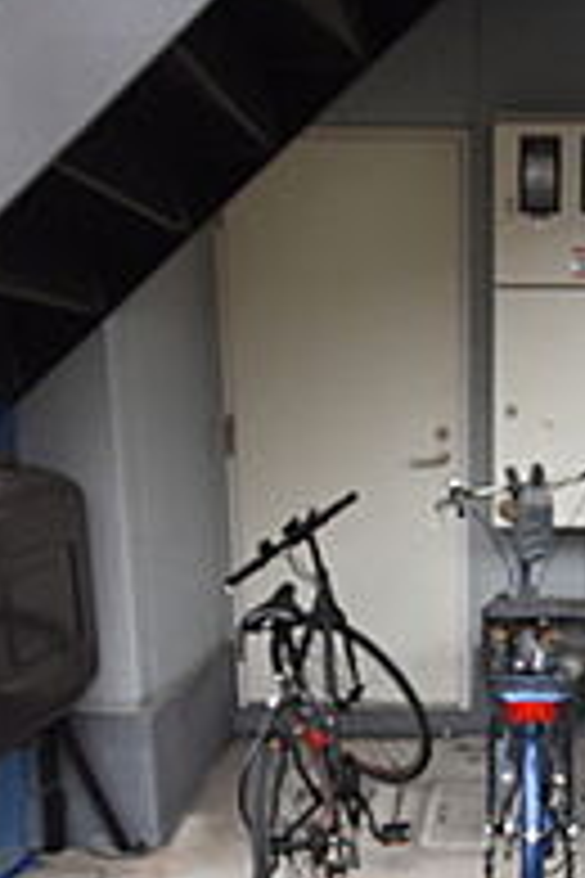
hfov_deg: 34.6
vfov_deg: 50.3
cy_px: 630
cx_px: 482
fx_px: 902
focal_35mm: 37
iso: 800
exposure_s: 1/160
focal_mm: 10
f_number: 3.5
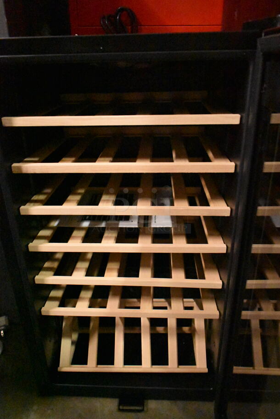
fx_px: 314
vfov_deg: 67.3
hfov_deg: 48.0
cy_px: 210
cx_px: 140
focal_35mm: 27
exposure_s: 1/125
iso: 18000
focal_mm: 18
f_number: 3.5
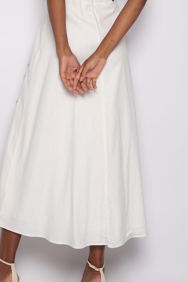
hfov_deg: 15.5
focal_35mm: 88
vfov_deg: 22.9
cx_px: 74
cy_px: 69
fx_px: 690
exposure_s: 1/160
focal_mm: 46
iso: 200
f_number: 7.1
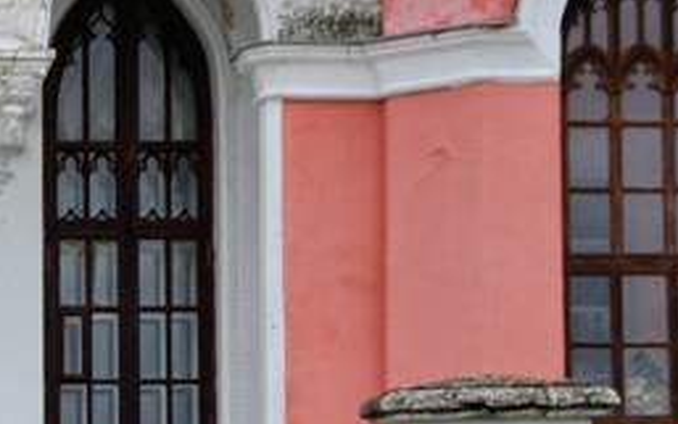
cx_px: -124
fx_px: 3454
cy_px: 483
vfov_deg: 7.0
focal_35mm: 187
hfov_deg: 11.0
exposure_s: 1/250
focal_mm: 35
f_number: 7.1
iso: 400
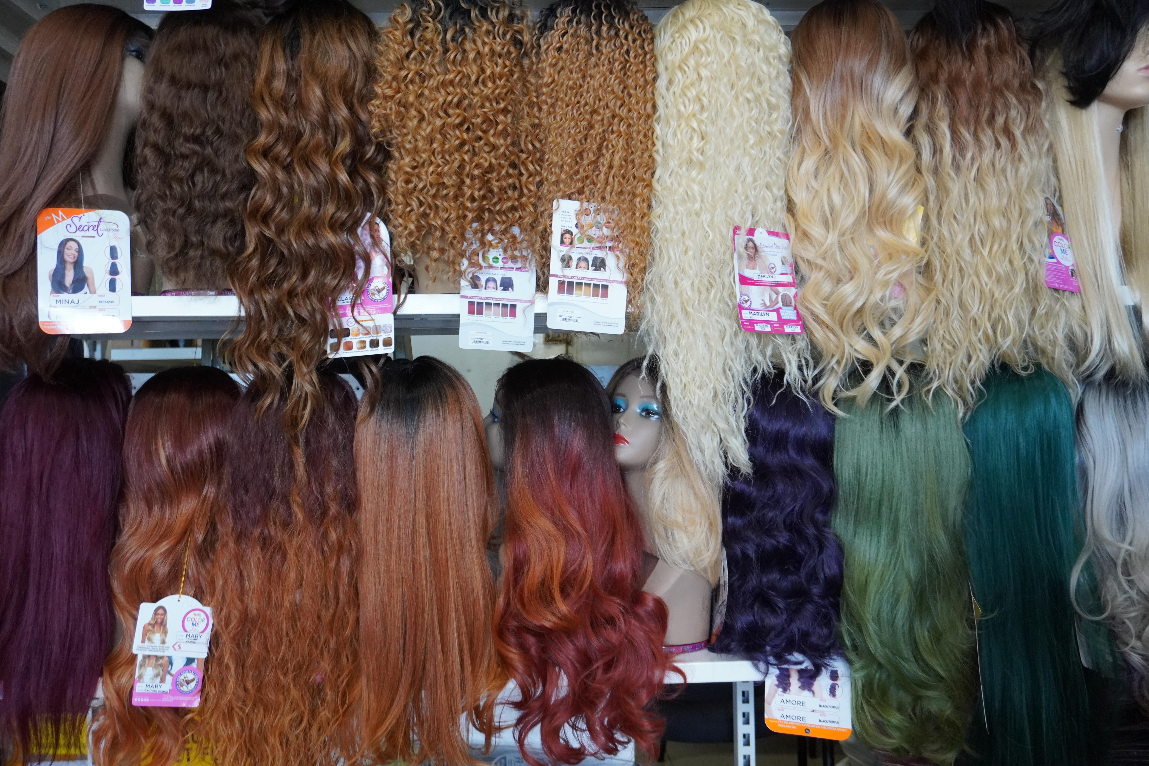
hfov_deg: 55.1
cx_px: 574
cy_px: 383
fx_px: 1101
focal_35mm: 34
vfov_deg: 38.4
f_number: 4
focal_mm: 23
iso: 2000
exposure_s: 1/160
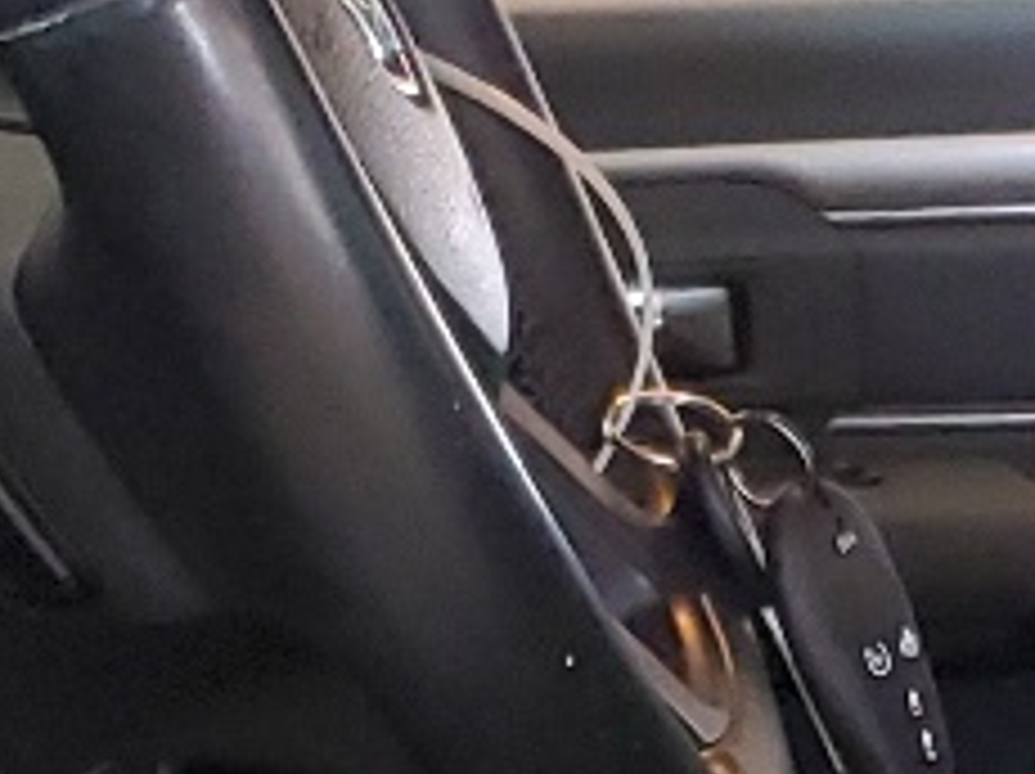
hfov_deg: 10.9
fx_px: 5406
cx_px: 972
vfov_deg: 8.0
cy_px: 1138
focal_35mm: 181
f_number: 1.5
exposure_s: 1/60.2
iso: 335
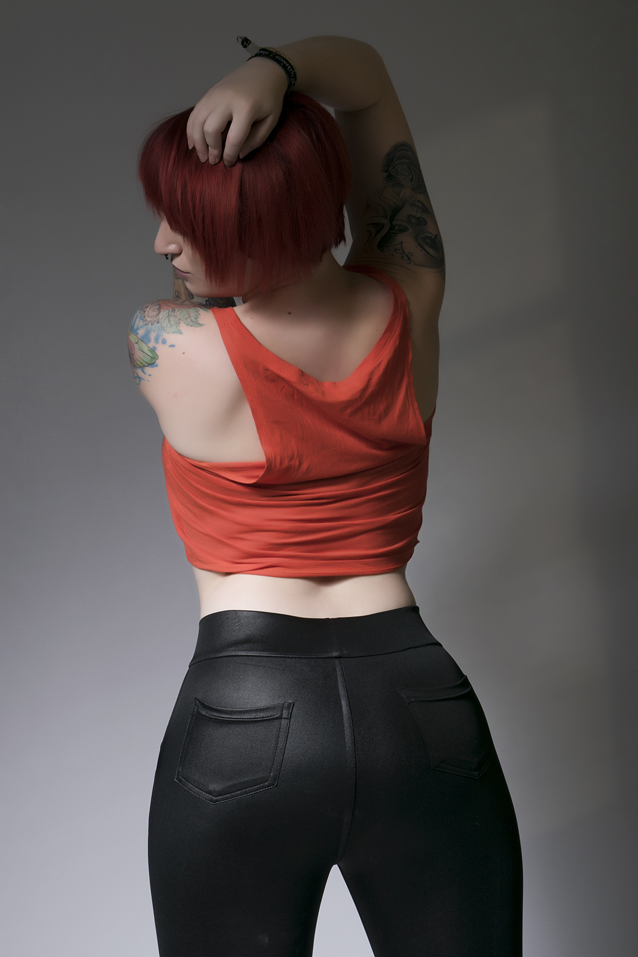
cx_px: 319
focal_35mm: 82
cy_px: 478
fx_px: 2192
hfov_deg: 16.6
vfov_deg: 24.6
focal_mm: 55
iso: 100
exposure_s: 1/160
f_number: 13
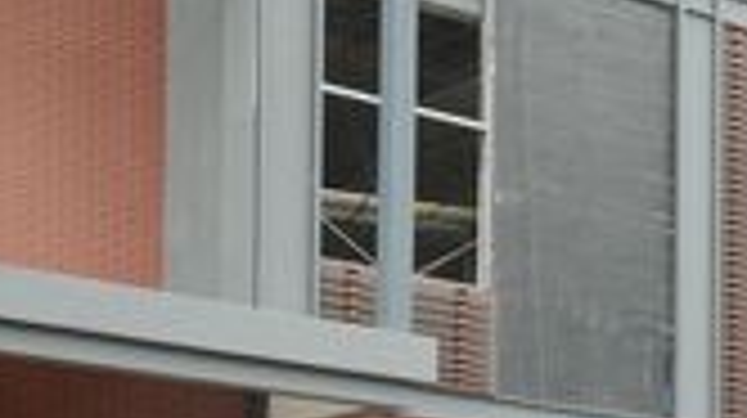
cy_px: 625
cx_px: 900
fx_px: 2284
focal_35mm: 115
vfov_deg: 10.1
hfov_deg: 17.7
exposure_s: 1/100
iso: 200
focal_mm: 27
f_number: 5
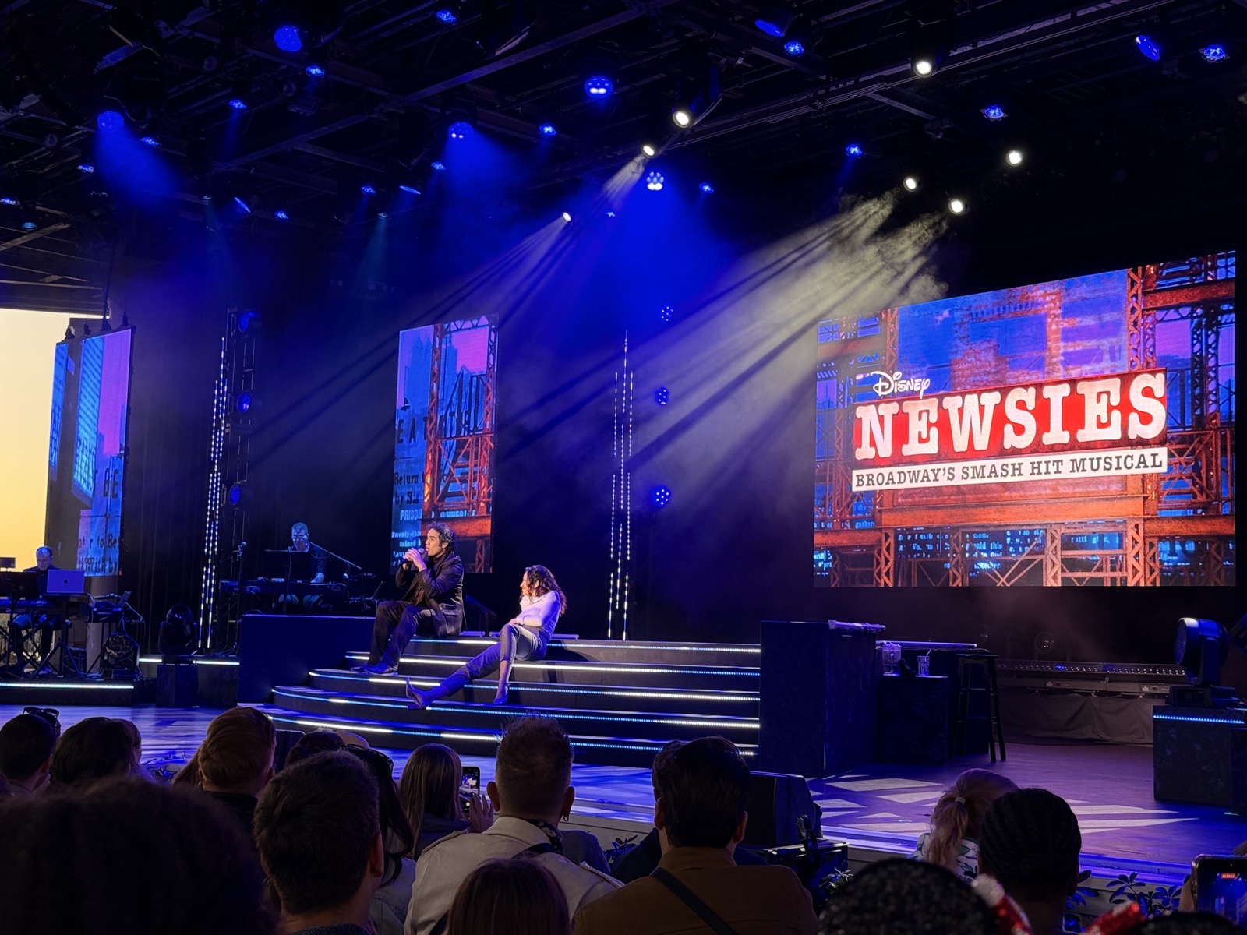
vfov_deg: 30.3
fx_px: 1729
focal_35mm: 48
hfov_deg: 39.7
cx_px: 624
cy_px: 468
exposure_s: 1/60
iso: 125
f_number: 1.78
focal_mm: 6.76
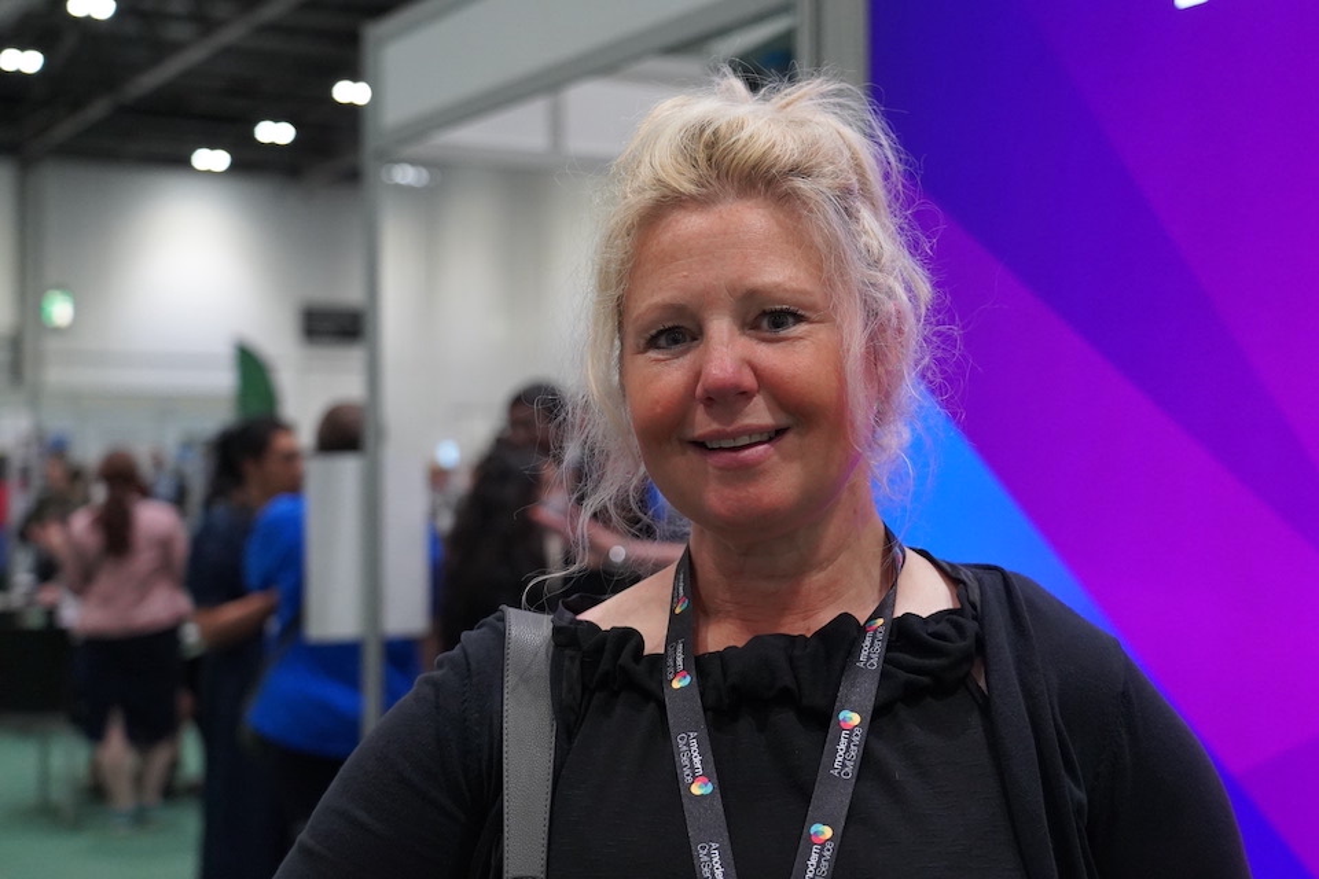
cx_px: 660
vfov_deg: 28.1
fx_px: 1759
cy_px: 440
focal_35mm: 48
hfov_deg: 41.1
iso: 5000
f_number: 4
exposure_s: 1/160
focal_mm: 48
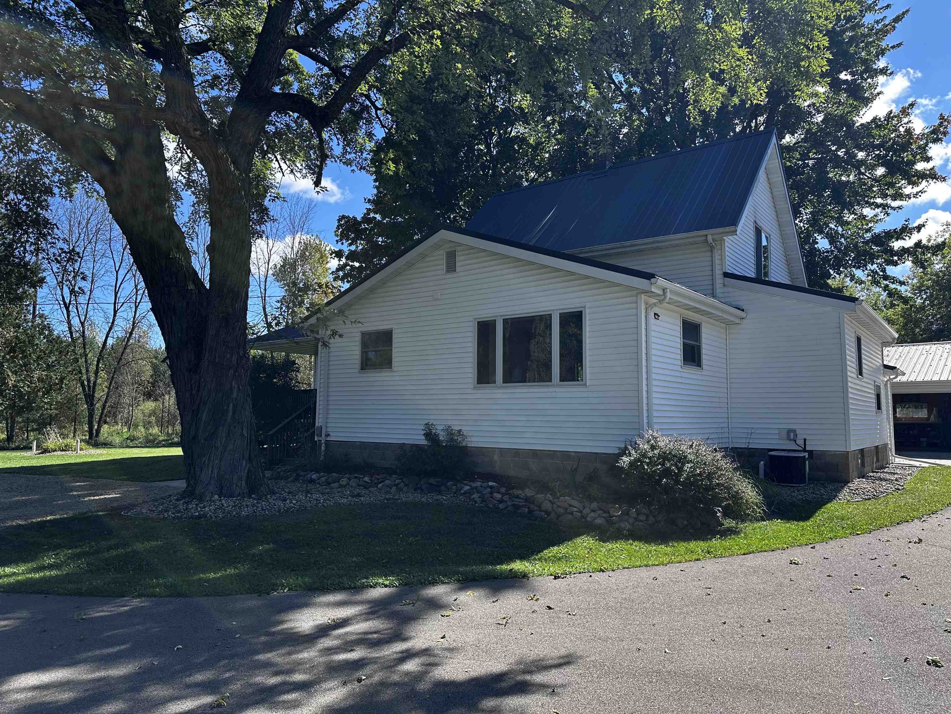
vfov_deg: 56.8
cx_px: 476
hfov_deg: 71.6
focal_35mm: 24
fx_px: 659
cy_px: 357
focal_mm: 6.86
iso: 80
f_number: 1.78
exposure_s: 1/1949
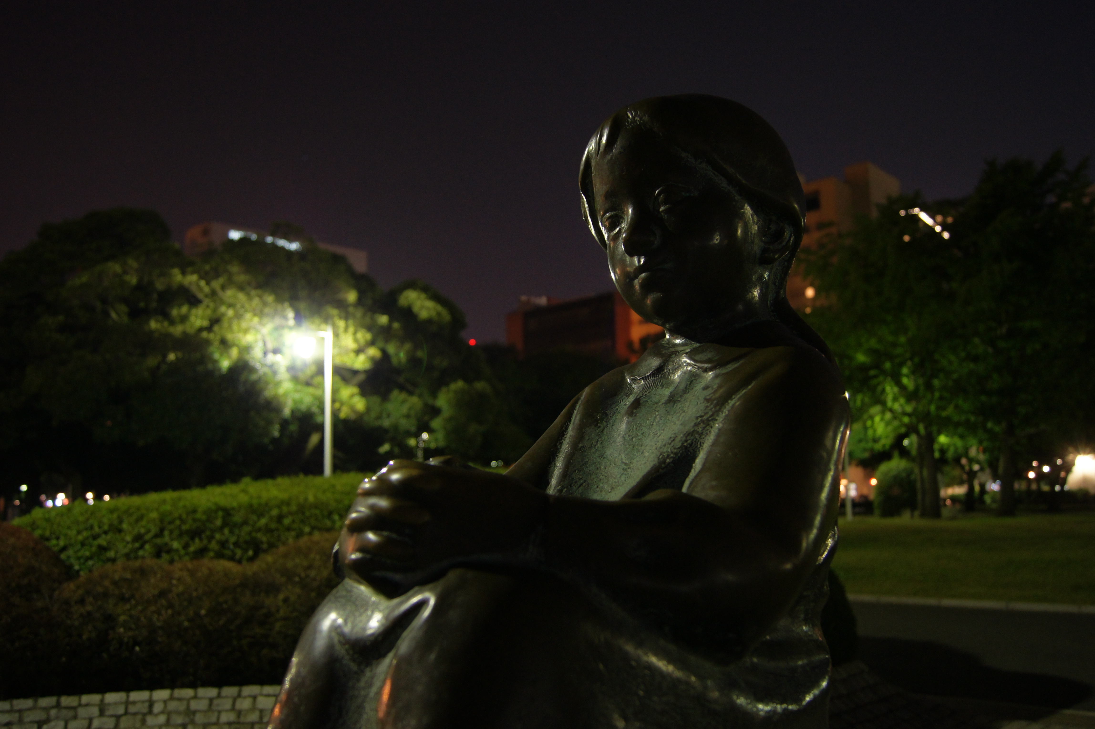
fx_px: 912
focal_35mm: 30
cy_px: 364
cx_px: 548
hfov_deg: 62.0
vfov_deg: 43.6
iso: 1600
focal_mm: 20
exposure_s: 1/4
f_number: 3.5
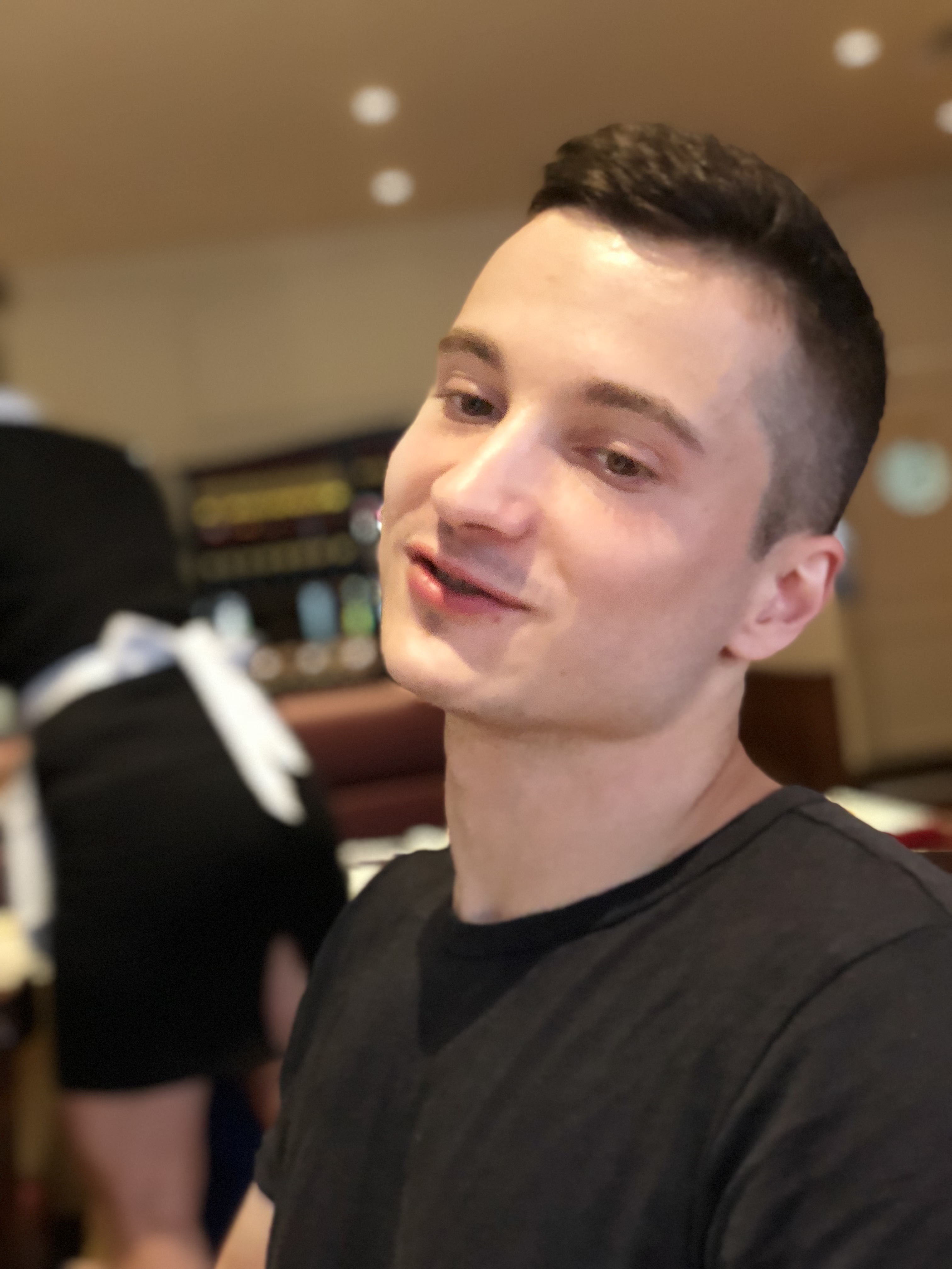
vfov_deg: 36.8
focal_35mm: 52
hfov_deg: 28.0
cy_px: 634
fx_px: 1907
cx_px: 476
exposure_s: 1/13
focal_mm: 6
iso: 160
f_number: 2.4
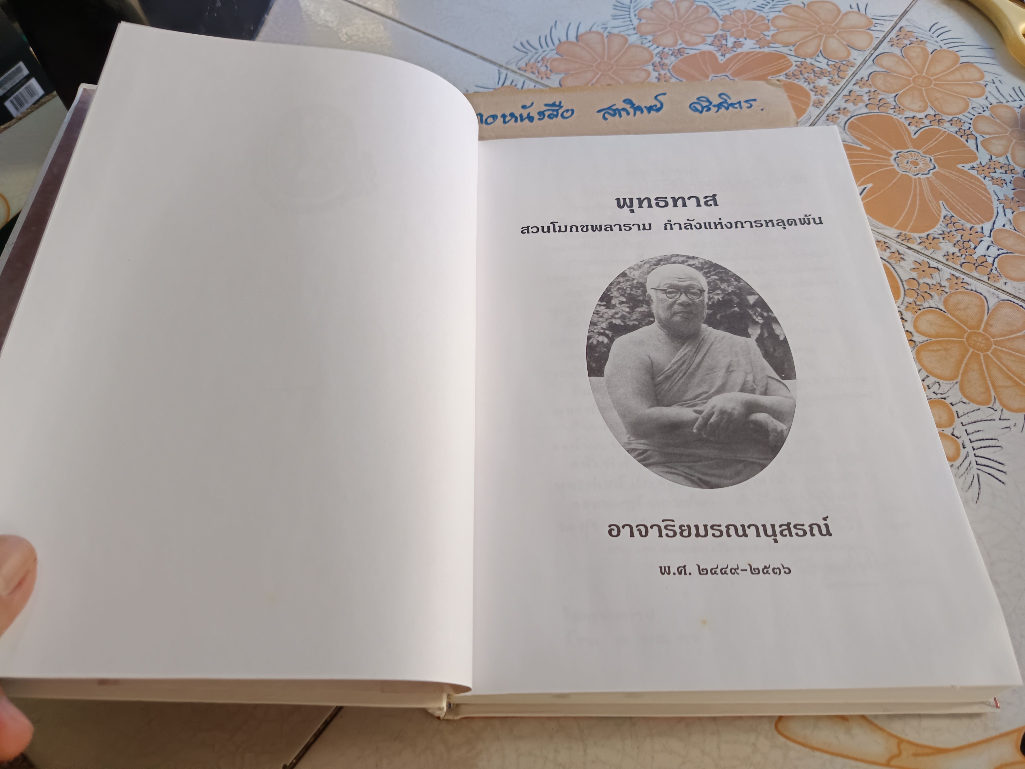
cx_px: 512
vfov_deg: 56.8
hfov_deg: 71.6
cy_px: 384
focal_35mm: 24
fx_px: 711
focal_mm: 5.31
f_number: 1.7
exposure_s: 1/50
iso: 209
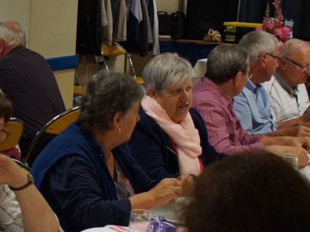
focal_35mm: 93
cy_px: 118
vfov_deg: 15.9
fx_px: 832
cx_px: -3
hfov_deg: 20.4
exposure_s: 1/60
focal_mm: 28
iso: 1600
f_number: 4.5
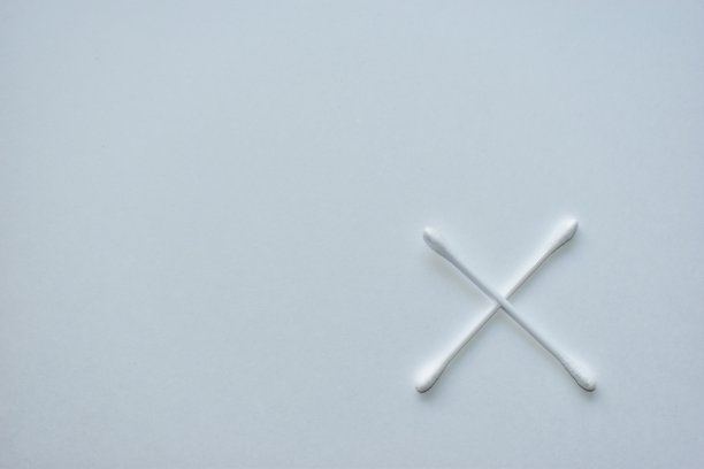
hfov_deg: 41.1
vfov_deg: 28.1
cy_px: 234
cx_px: 352
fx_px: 939
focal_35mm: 48
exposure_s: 1/100
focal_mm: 32
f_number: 5.6
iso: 400
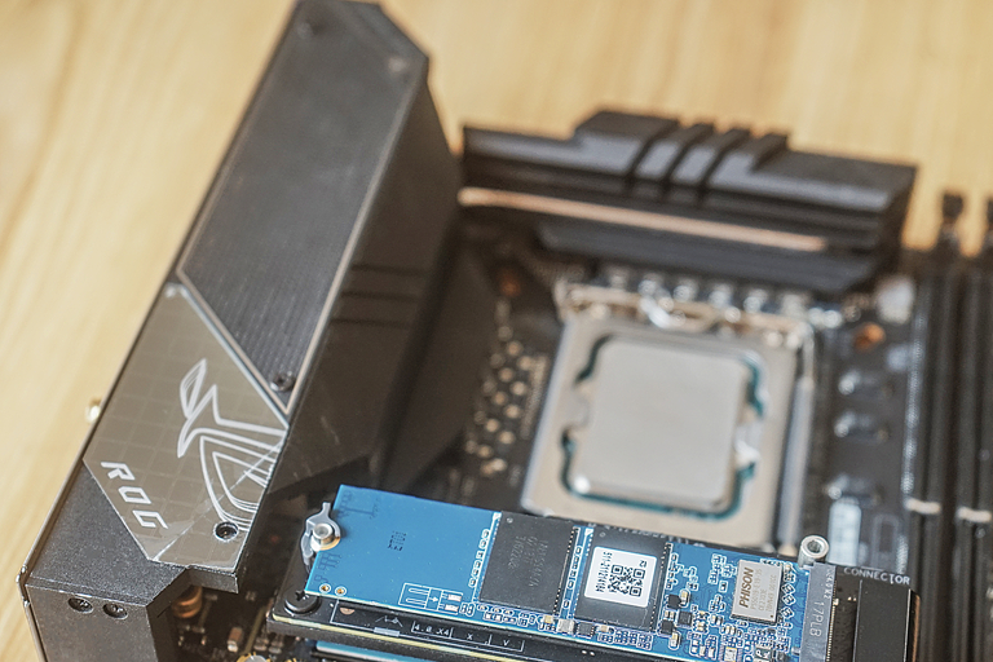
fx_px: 1655
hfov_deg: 33.4
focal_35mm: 60
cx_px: 520
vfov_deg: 22.6
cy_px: 407
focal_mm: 47
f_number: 5
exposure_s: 1/15
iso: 400
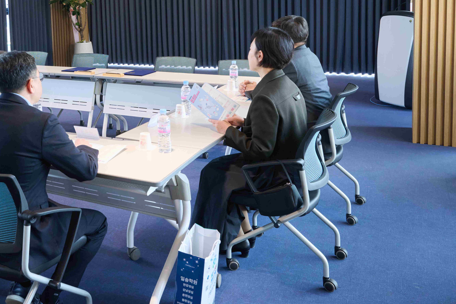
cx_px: 71
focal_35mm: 43
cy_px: 40
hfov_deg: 42.7
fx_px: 545
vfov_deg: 30.1
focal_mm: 24
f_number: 6.3
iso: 1000
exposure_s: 1/125
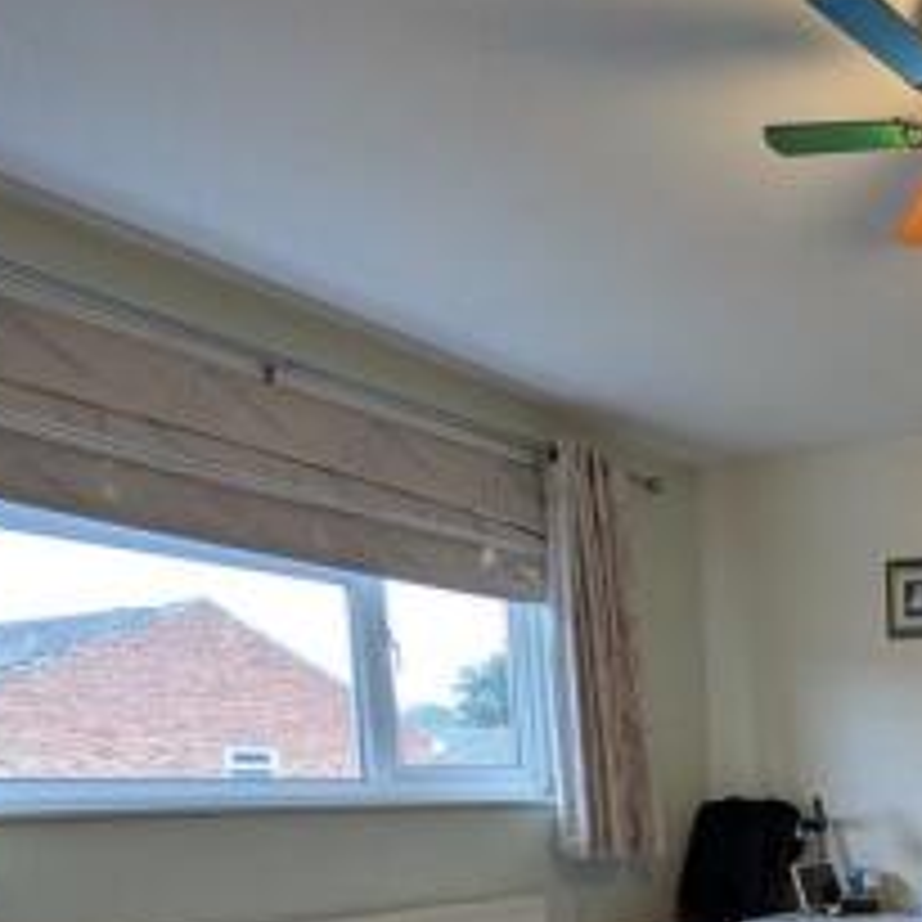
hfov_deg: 39.7
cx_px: 1093
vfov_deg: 46.8
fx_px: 904
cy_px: 884
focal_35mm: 30
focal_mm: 2.02
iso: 66
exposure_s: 1/39.8
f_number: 1.7
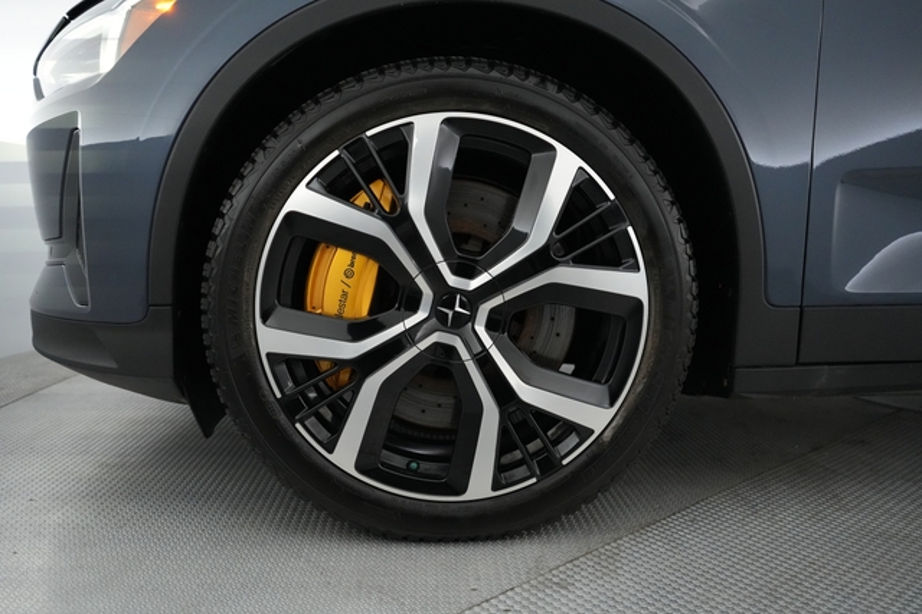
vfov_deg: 49.5
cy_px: 307
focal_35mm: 26
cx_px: 461
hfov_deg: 69.4
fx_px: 666
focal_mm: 26
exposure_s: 1/400
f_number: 2.8
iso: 6400
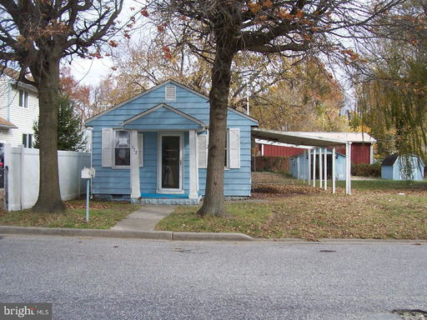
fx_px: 456
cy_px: 160
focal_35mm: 37
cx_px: 214
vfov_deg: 38.7
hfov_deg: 50.1
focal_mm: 5.6
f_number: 2.8
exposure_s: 1/500
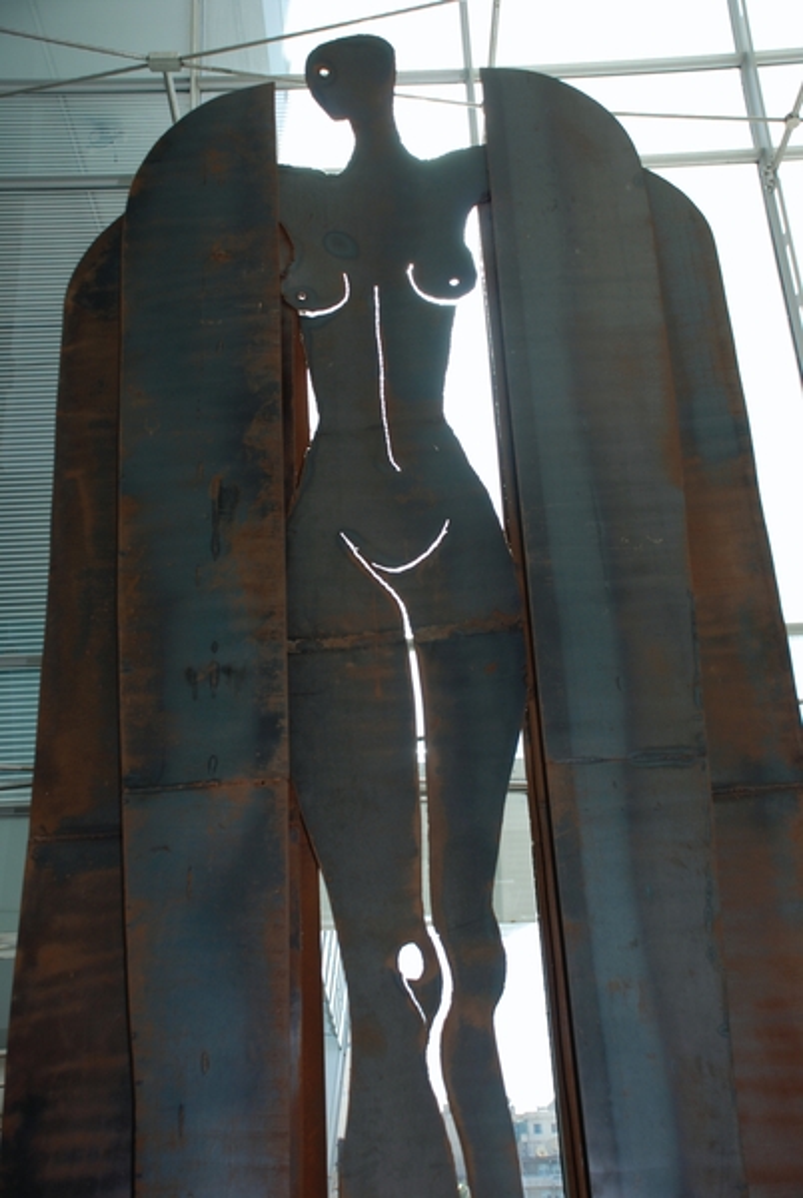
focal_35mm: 39
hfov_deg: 34.3
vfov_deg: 49.5
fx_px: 1300
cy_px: 599
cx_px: 402
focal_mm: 26
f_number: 4
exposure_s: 1/125
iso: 100
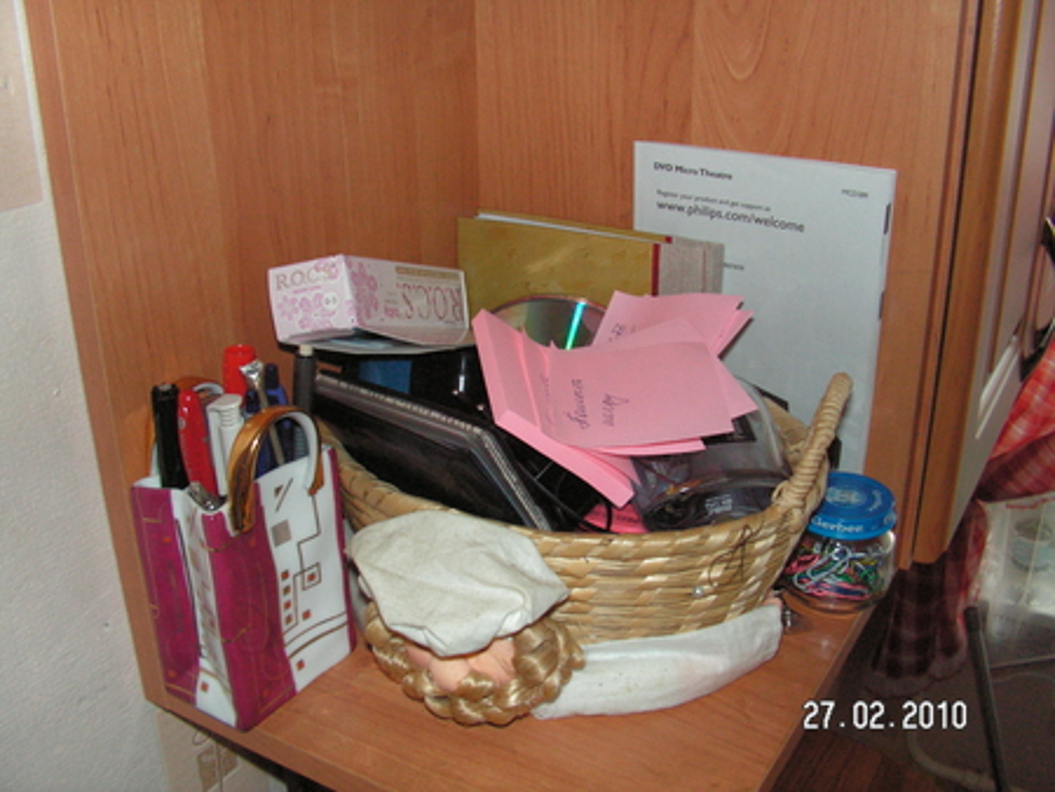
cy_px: 396
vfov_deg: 39.7
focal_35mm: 36
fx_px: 1098
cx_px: 528
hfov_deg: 51.3
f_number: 3.2
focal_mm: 6
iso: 160
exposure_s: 1/40
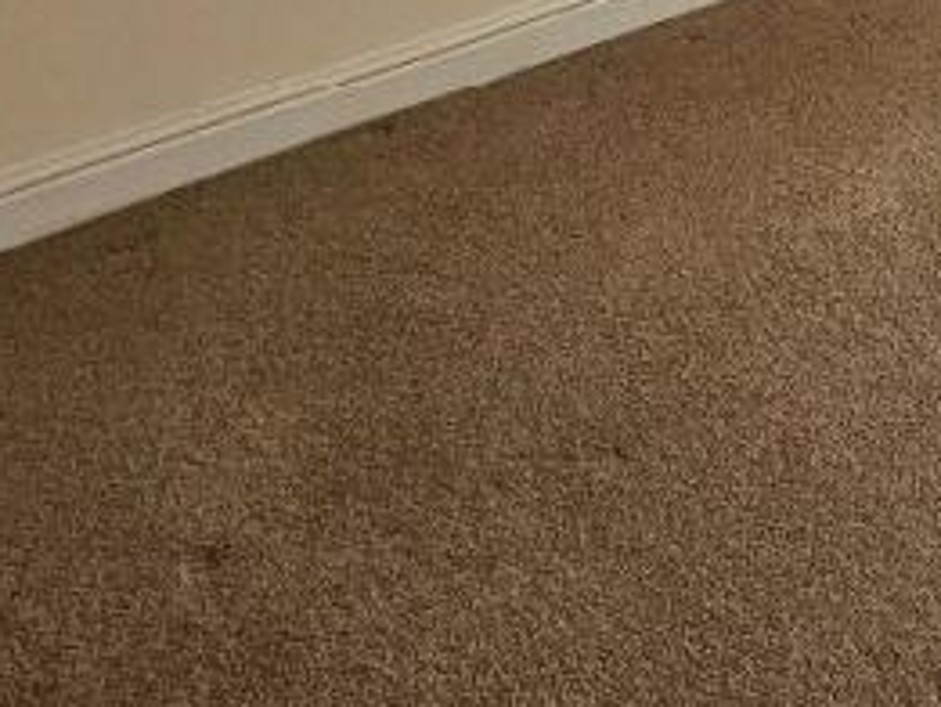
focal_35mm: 51
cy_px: -418
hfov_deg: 27.0
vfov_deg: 22.3
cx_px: 1399
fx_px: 1387
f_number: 2.2
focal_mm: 2.2
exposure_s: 1/50
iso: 64
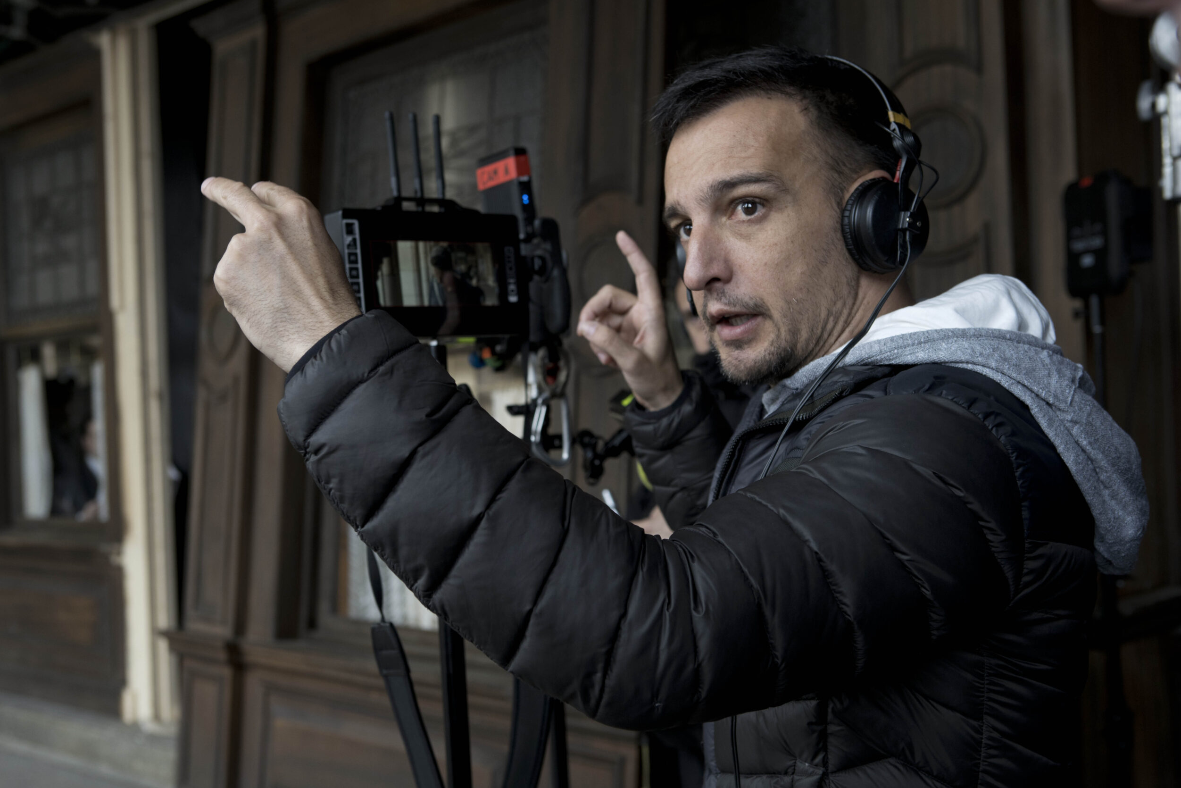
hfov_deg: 42.7
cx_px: 589
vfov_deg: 29.3
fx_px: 1509
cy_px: 390
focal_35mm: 46
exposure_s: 1/200
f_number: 6.3
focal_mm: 45
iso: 640
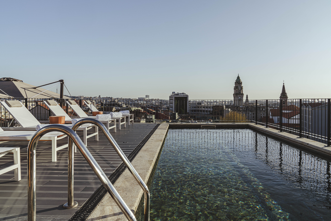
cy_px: 110
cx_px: 166
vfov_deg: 53.2
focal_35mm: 24
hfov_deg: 73.7
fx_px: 221
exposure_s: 1/100
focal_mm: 24
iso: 100
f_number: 8
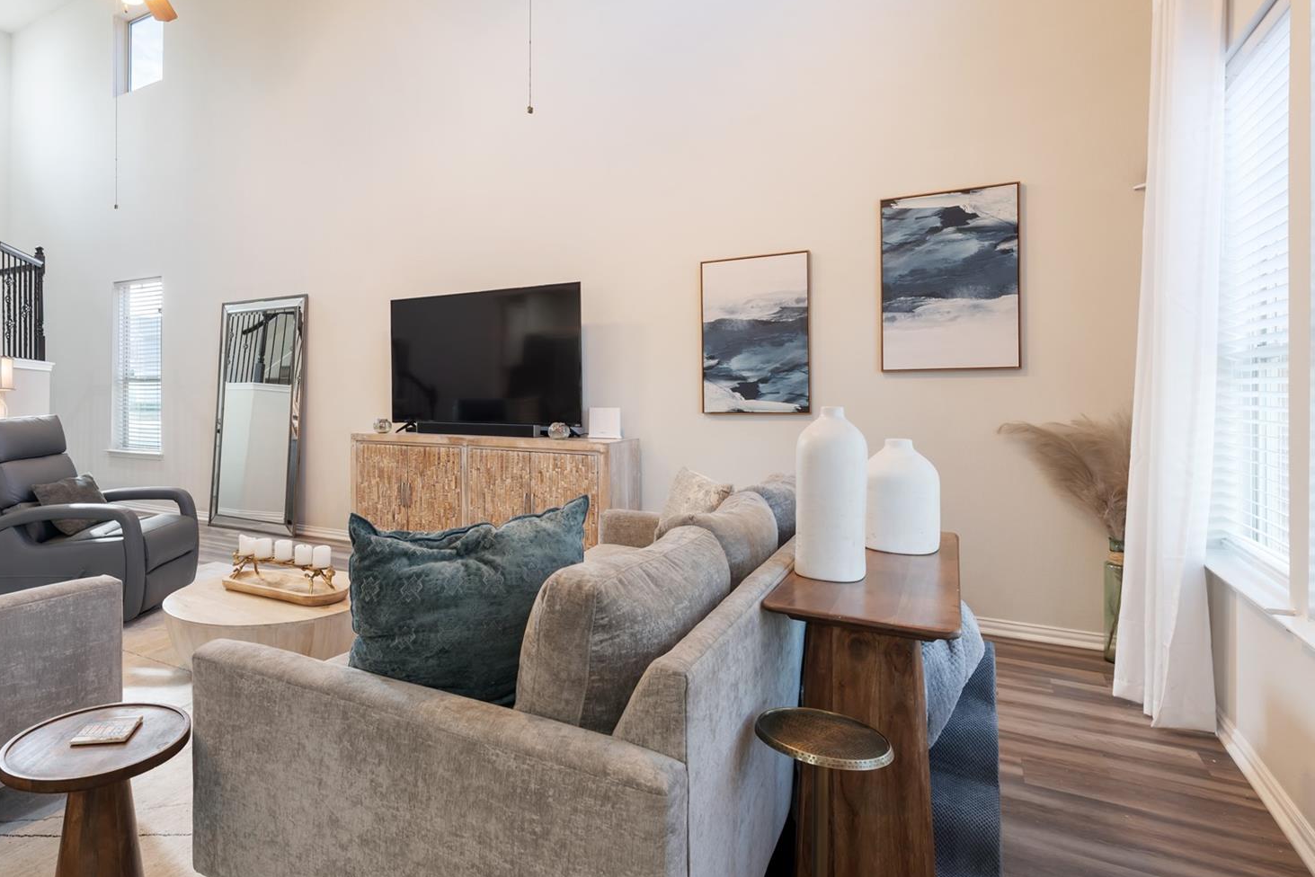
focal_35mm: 21
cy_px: 394
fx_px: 767
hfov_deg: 79.7
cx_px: 495
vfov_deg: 59.4
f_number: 8
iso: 400
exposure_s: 1/1.25
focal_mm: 15
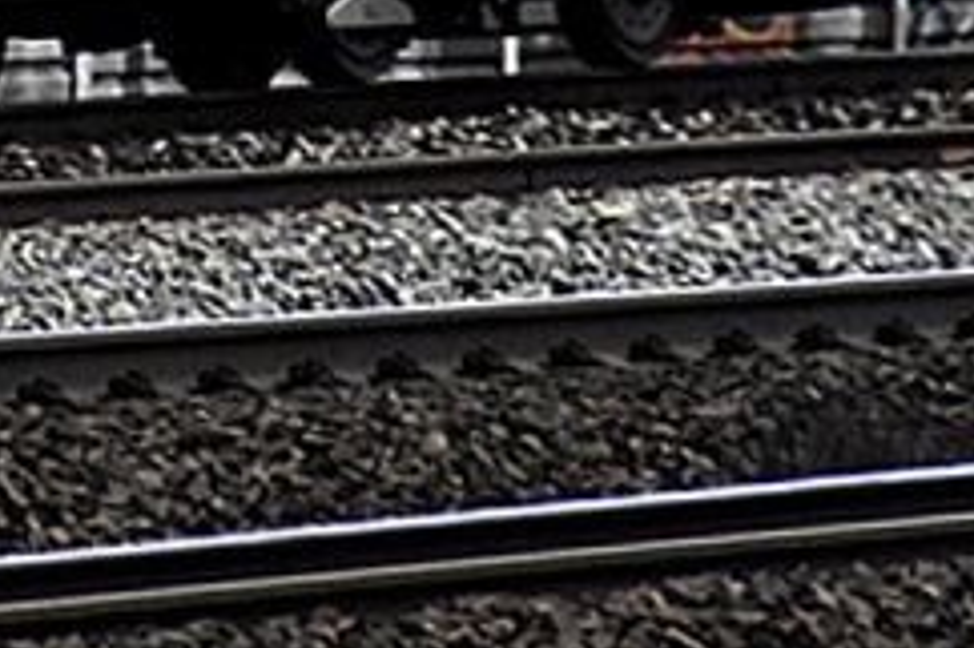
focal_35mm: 1271
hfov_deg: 1.6
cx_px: -342
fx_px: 34363
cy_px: -610
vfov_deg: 1.1
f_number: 6.3
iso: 2000
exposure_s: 1/1000
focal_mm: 200
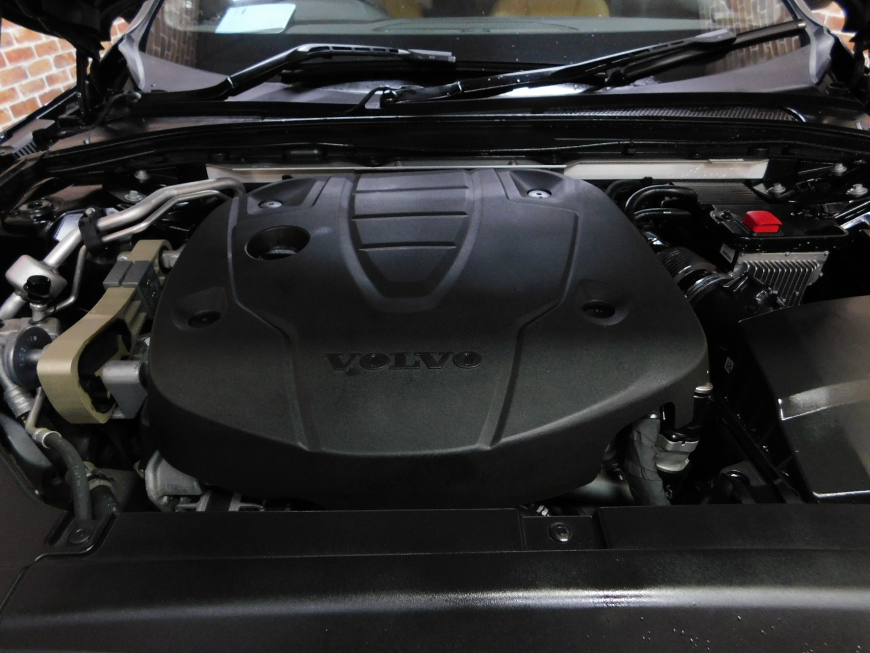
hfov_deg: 73.9
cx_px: 435
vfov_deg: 58.9
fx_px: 578
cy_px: 326
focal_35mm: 23
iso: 400
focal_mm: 4
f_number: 3
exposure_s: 1/25
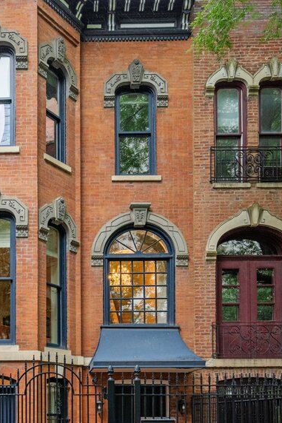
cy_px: 210
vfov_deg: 55.8
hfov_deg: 37.1
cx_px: 45
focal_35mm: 34
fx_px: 400
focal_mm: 18
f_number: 8
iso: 800
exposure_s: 1/80
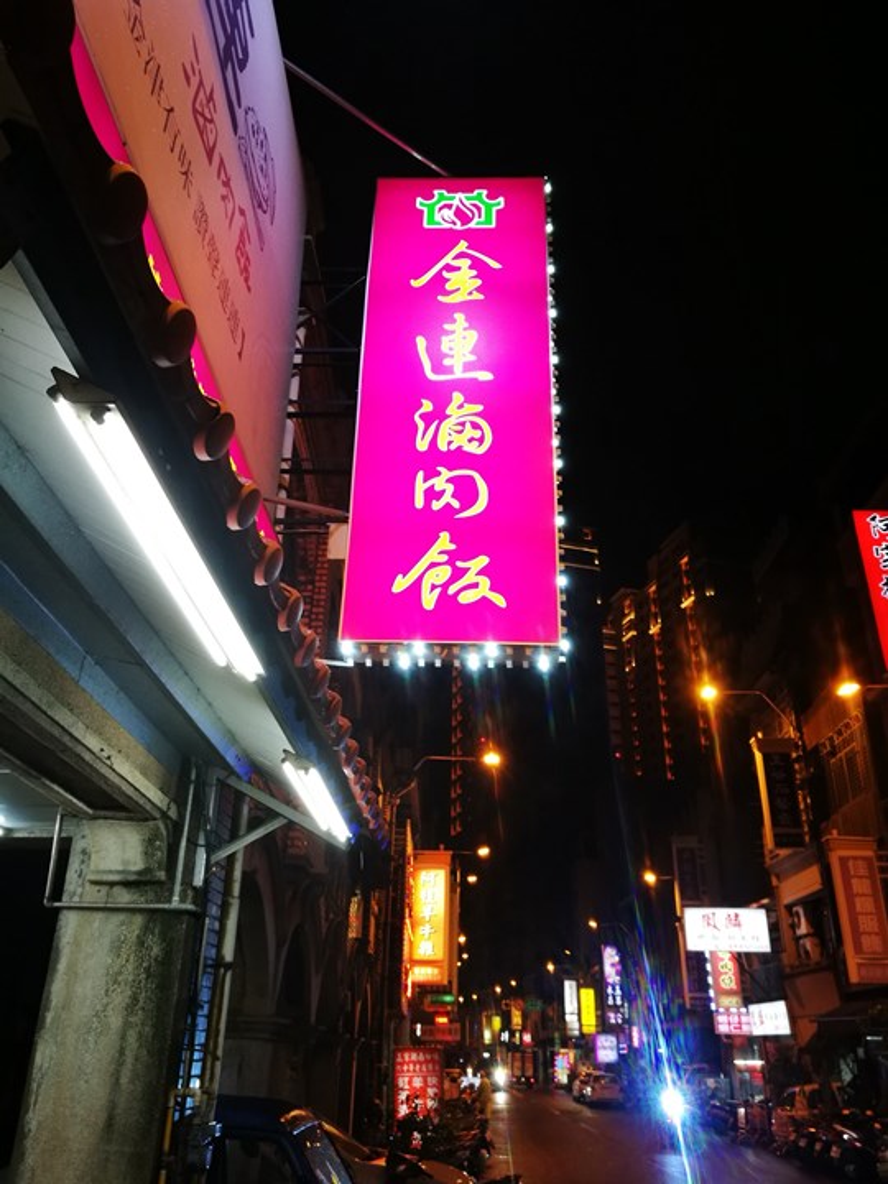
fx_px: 924
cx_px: 444
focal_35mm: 27
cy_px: 592
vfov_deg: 65.3
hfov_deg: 51.4
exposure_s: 1/30
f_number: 2.2
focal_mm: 4.5
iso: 160
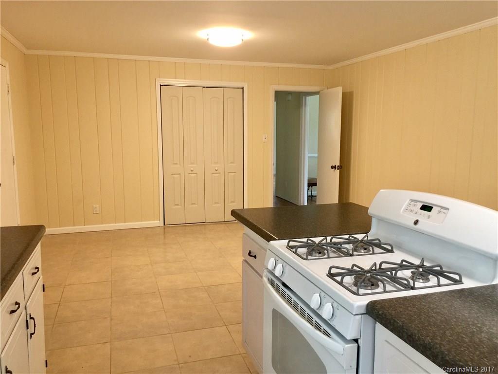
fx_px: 417
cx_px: 249
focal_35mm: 29
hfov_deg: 61.7
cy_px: 187
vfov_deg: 48.2
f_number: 2.2
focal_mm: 4.15
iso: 64
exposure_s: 1/15
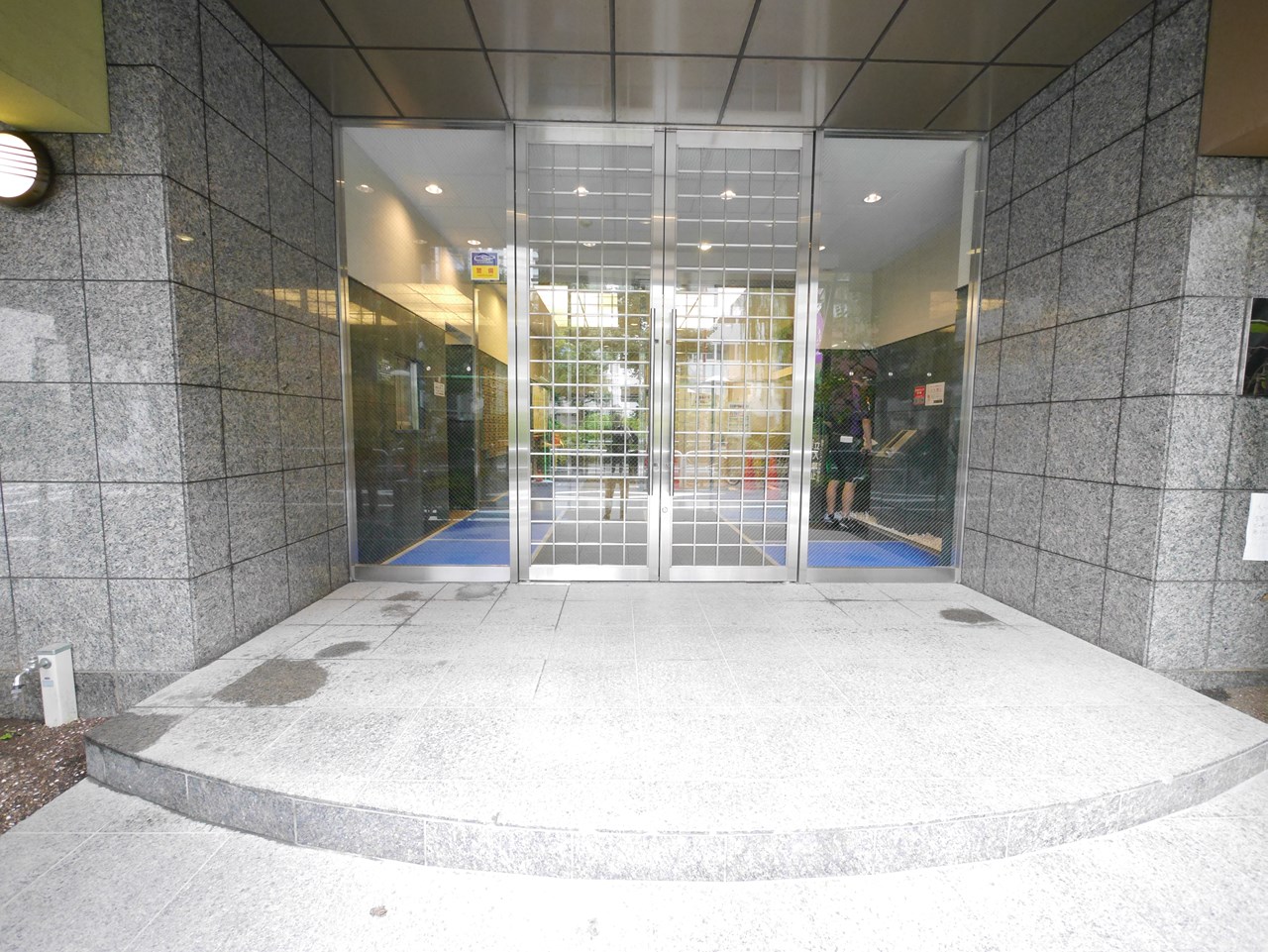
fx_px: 513
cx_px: 634
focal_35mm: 14
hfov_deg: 102.0
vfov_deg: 85.7
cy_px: 476
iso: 1600
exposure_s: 1/60
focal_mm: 7
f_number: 4
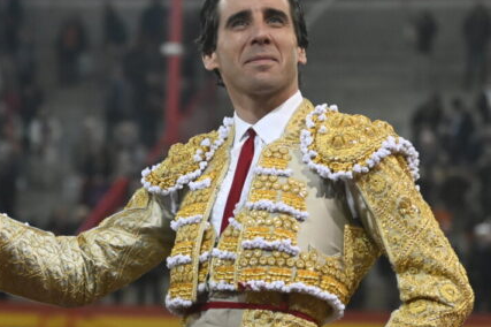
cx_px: 215
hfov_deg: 10.9
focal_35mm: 189
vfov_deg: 7.3
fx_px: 2576
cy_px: 182
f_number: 2.8
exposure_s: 1/640
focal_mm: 70
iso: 3200
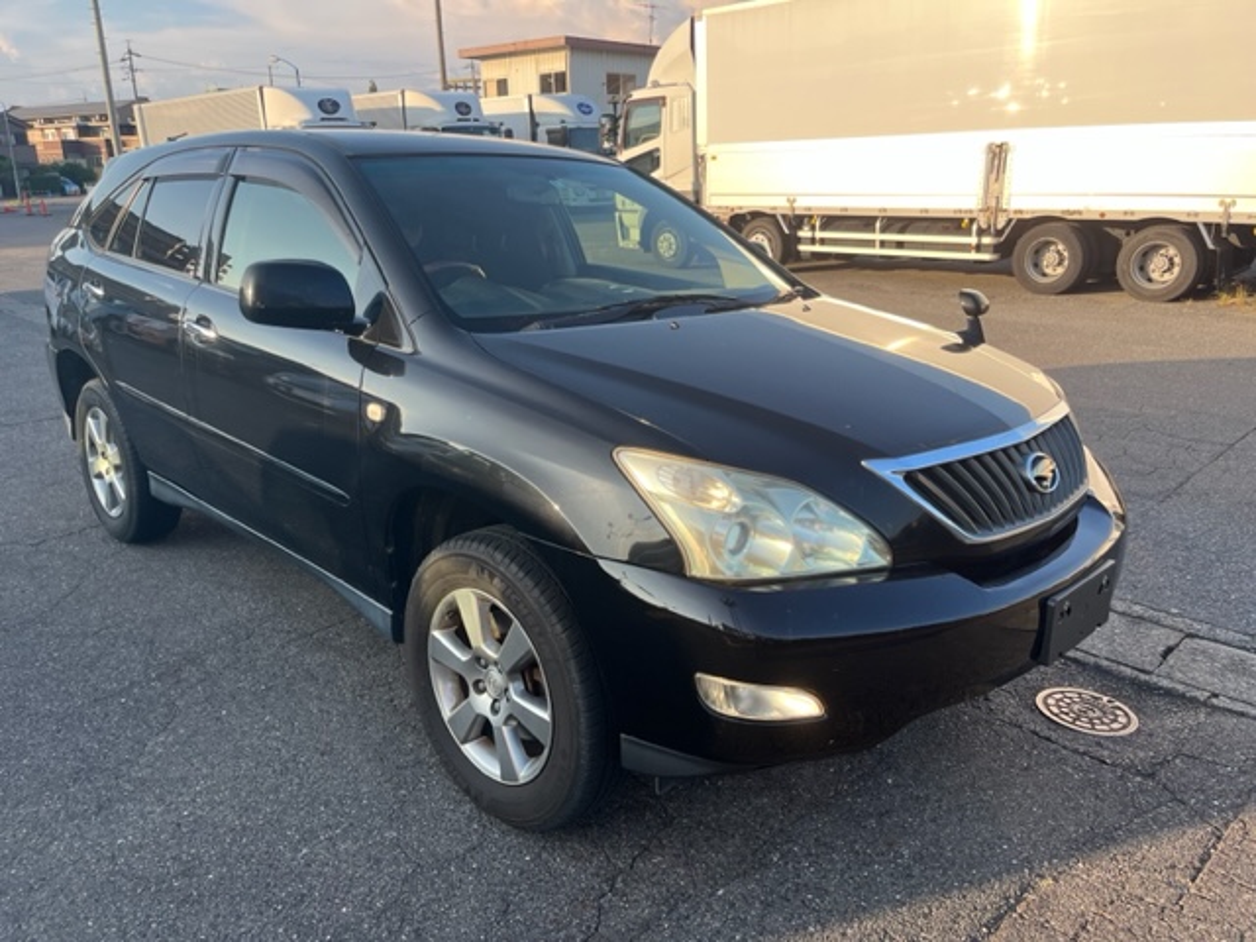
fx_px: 943
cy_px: 471
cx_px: 628
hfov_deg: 67.3
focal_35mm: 26
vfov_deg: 53.1
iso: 50
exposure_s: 1/737
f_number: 1.6
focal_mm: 5.1
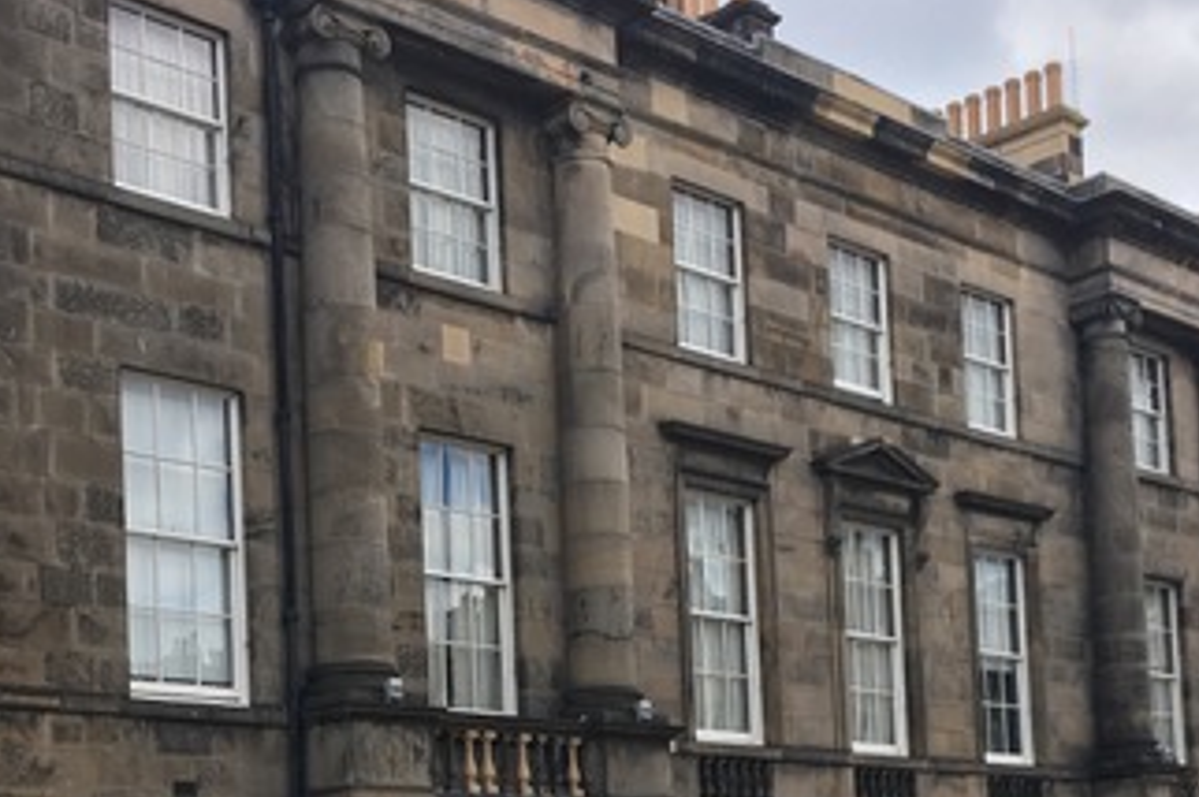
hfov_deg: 33.4
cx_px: 577
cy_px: 860
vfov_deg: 21.5
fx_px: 1996
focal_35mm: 60
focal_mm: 4.15
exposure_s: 1/516
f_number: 2.2
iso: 25
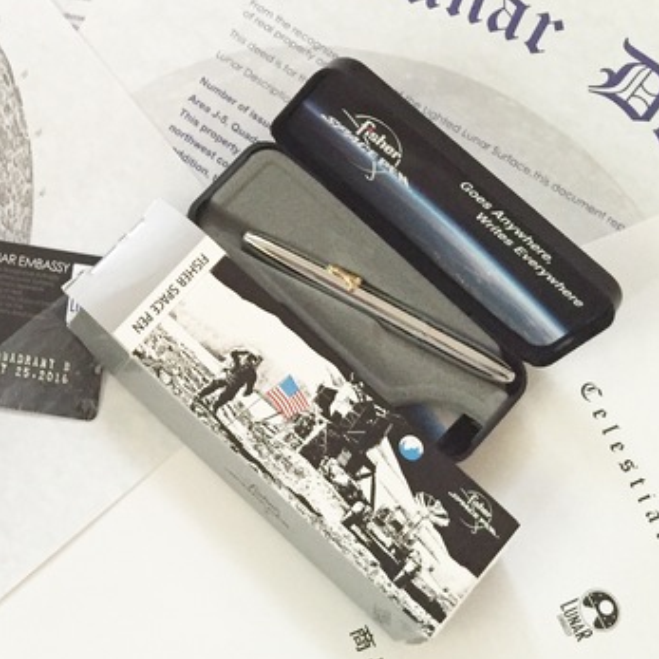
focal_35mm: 62
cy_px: 158
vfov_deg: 27.3
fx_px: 1335
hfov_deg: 25.9
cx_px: -42
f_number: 2.2
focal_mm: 4.15
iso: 250
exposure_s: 1/15
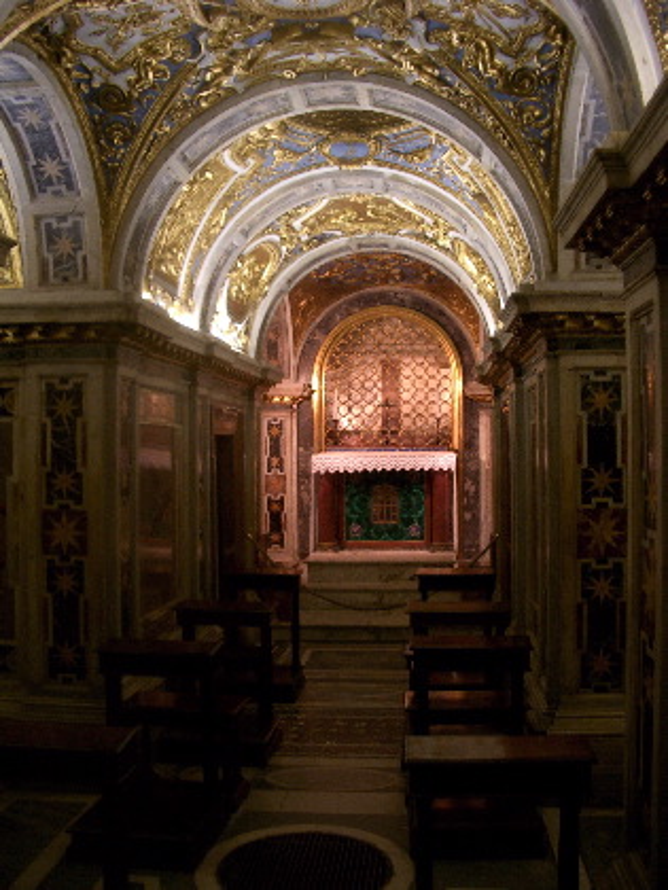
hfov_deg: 40.7
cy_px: 445
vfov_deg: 52.6
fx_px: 901
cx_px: 334
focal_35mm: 35
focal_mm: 5.8
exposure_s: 1/8
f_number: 2.6
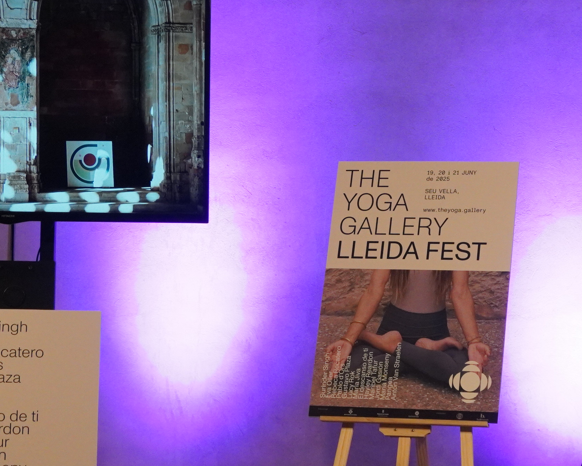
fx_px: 1778
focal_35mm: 103
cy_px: 260
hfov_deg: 18.3
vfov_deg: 14.9
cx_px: 510
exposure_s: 1/125
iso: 2000
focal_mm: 29
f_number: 6.3
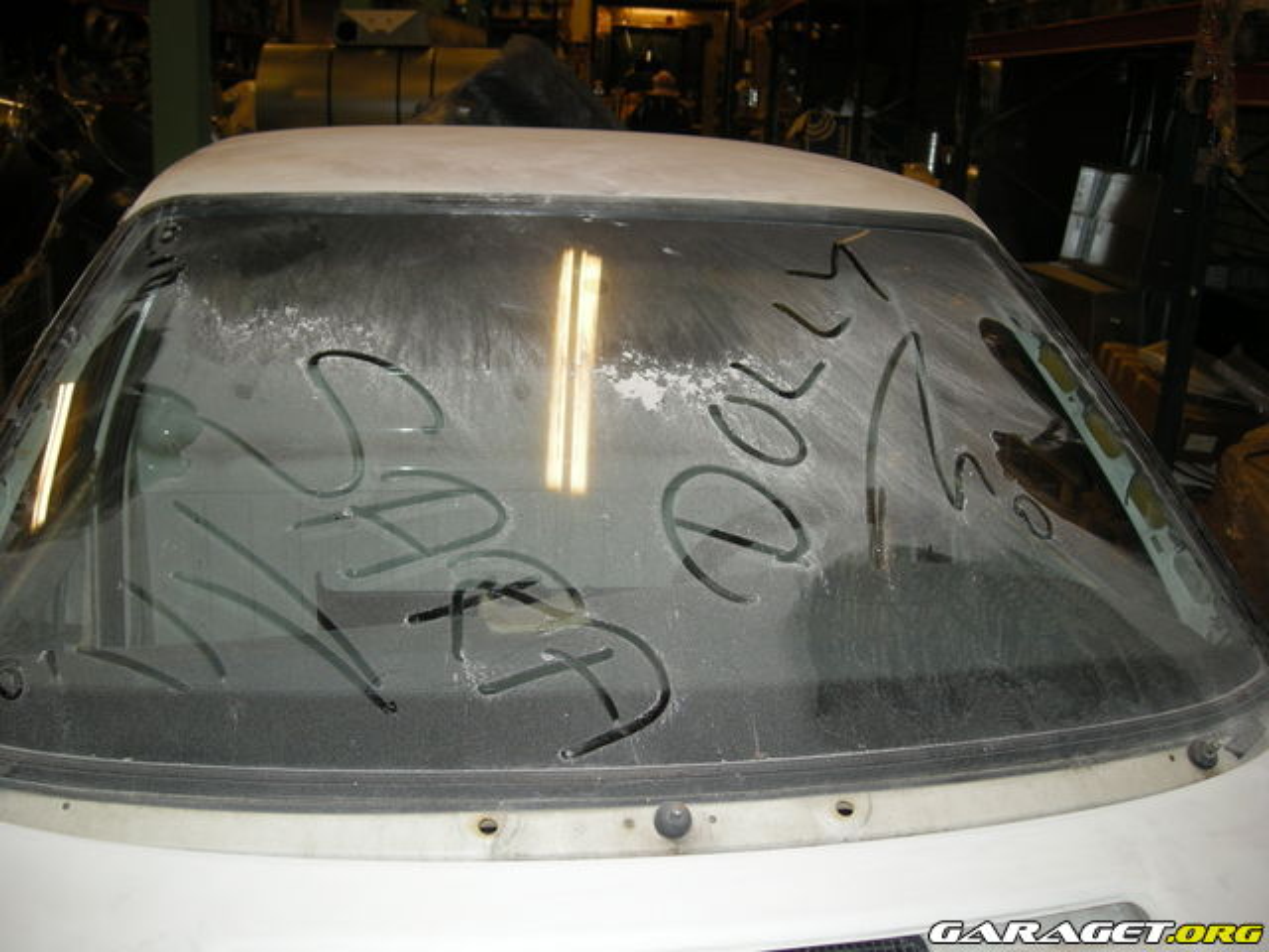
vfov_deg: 40.7
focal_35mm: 35
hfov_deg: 52.6
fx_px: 1283
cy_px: 476
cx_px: 634
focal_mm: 5.7
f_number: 2.8
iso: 59
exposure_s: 1/30
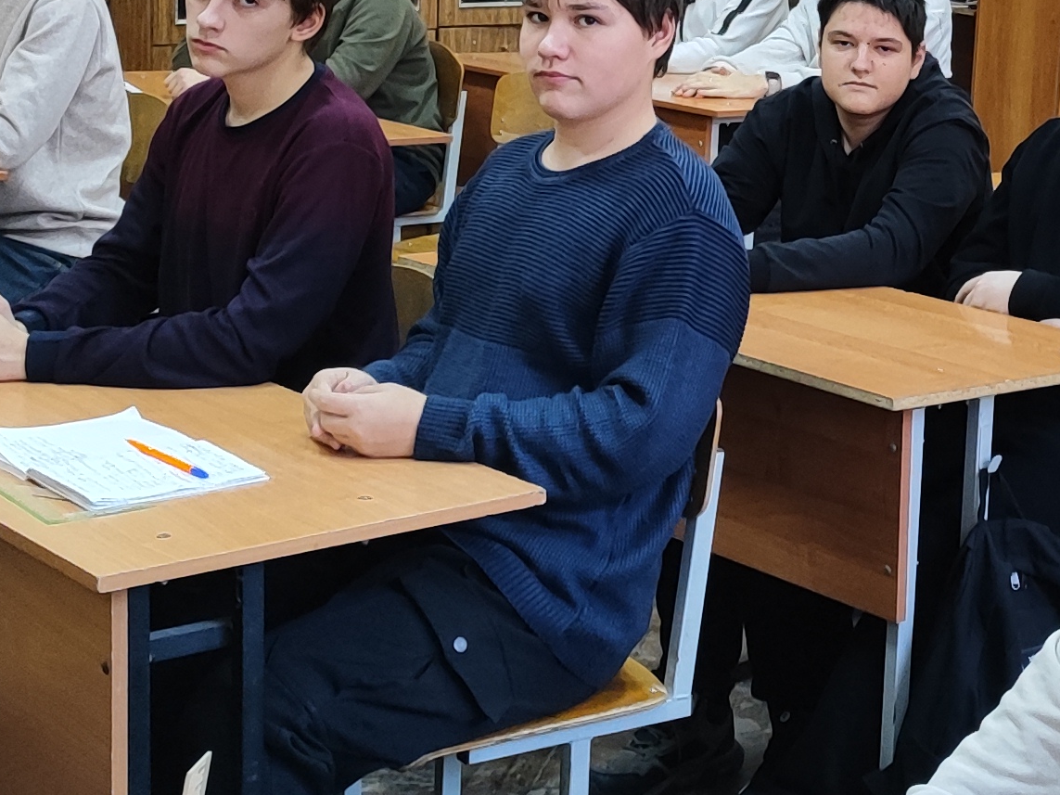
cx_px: 988
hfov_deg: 22.6
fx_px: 2572
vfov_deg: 17.1
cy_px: -16
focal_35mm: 84
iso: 700
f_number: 1.89
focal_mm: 5.89
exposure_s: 1/50
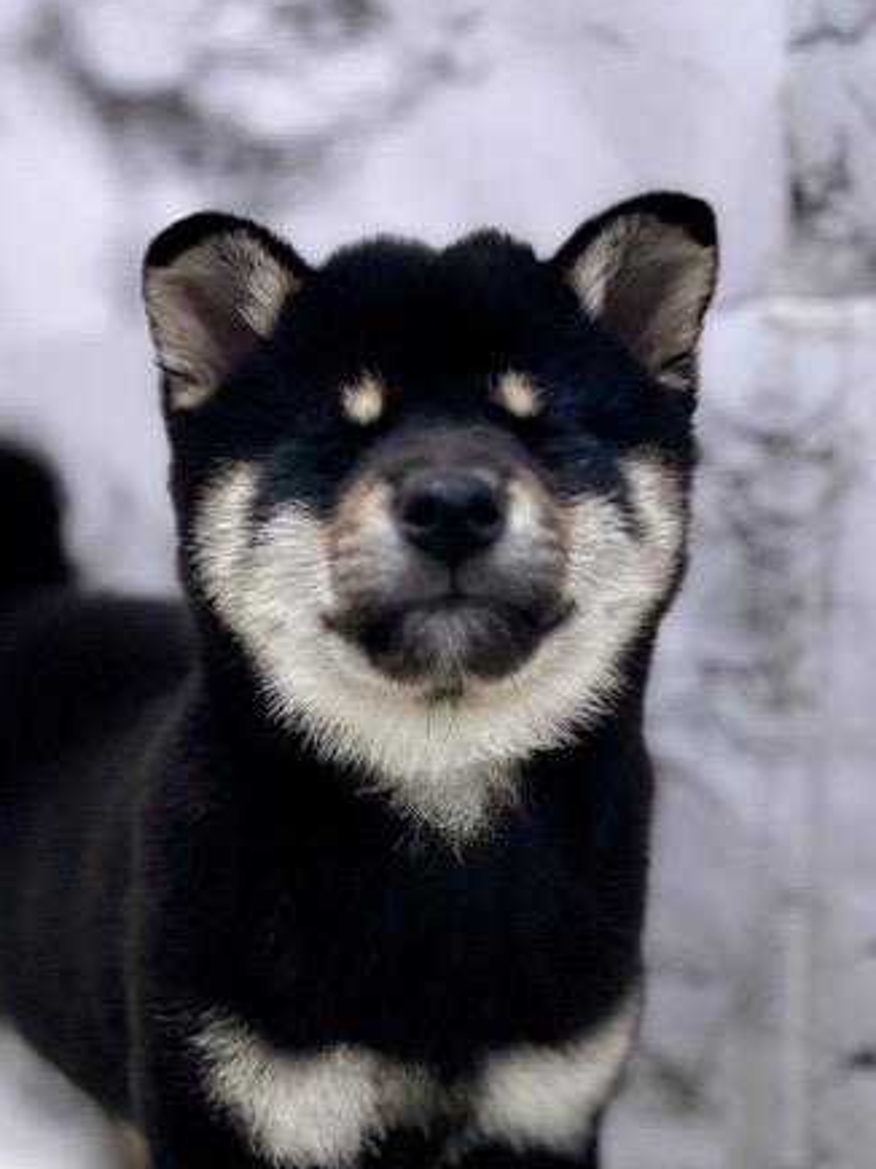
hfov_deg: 28.5
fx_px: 1722
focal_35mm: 51
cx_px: 360
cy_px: 832
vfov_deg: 36.9
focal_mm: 5.1
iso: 64
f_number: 1.6
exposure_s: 1/100
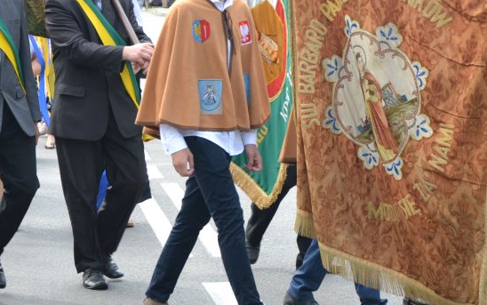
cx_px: 176
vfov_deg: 7.5
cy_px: 102
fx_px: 2310
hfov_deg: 12.0
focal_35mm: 174
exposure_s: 1/125
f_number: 5.6
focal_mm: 52
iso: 125
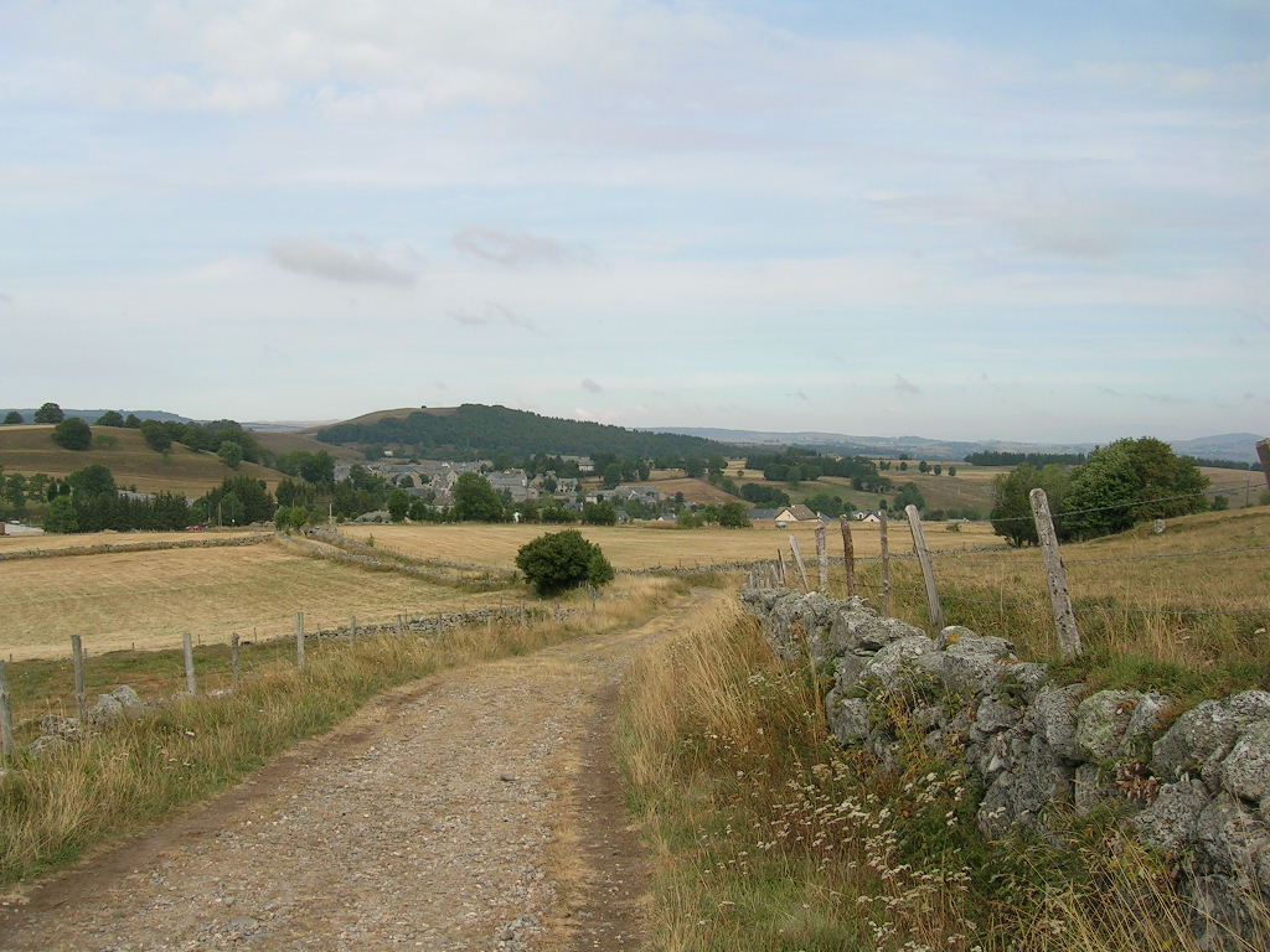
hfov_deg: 52.6
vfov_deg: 40.7
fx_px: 1284
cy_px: 476
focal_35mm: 35
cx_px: 635
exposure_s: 1/342
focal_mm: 5.4
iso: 50
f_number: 4.8
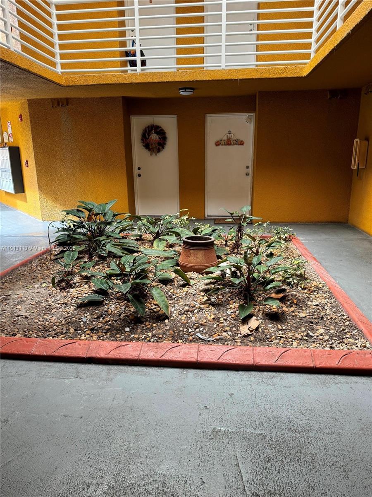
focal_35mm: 24
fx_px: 344
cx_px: 186
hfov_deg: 56.8
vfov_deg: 71.6
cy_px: 248
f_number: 1.78
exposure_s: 1/120
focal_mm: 6.86
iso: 200
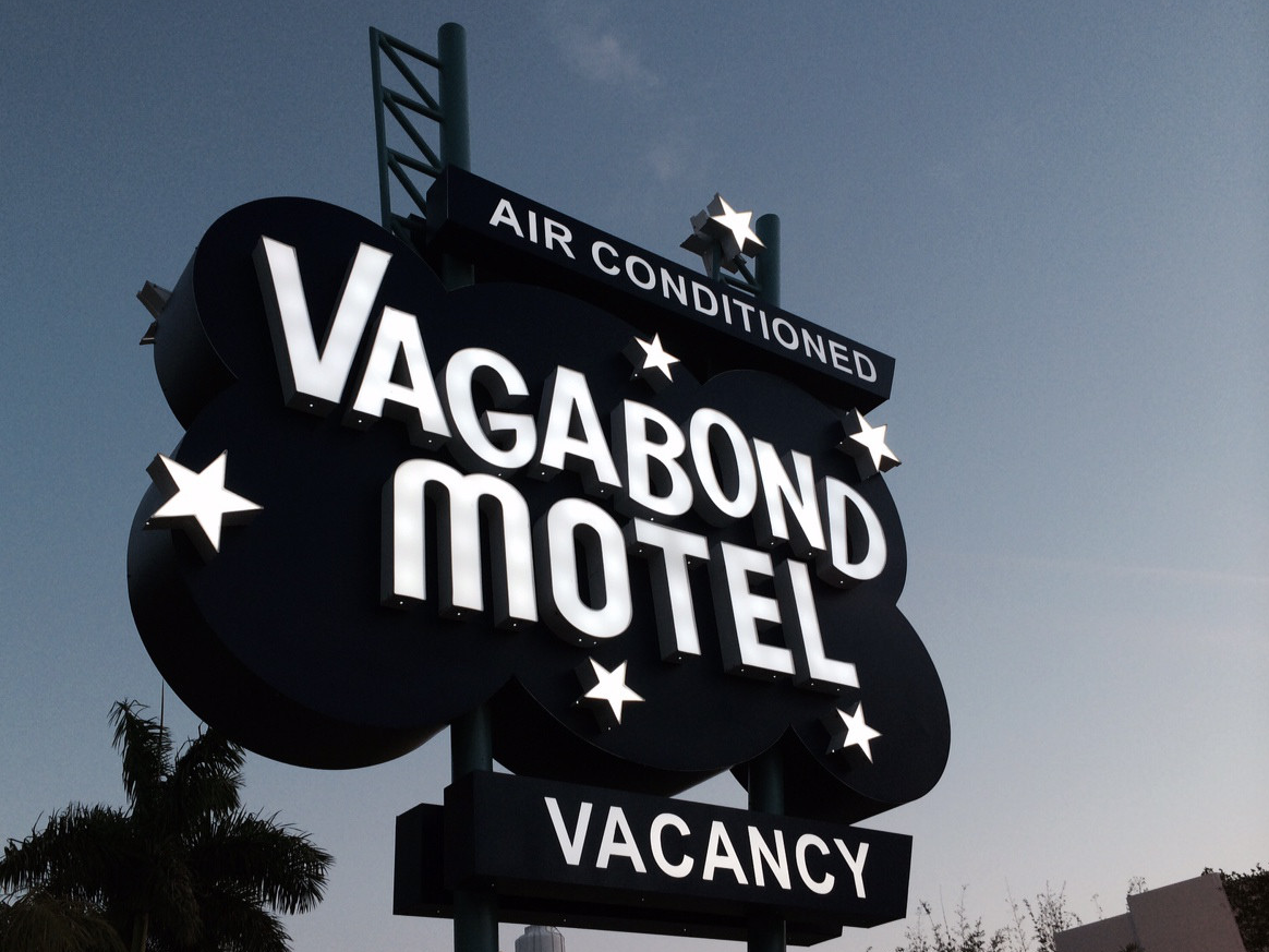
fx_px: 1210
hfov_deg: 55.3
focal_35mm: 33
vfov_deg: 42.9
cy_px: 484
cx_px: 576
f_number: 2.2
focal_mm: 4.12
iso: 50
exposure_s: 1/60
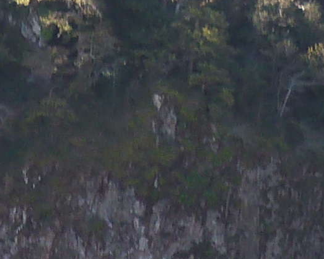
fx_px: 3221
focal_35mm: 336
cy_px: 625
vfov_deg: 4.5
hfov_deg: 5.7
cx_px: -30
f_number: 4
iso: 100
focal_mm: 8.1
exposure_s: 1/125
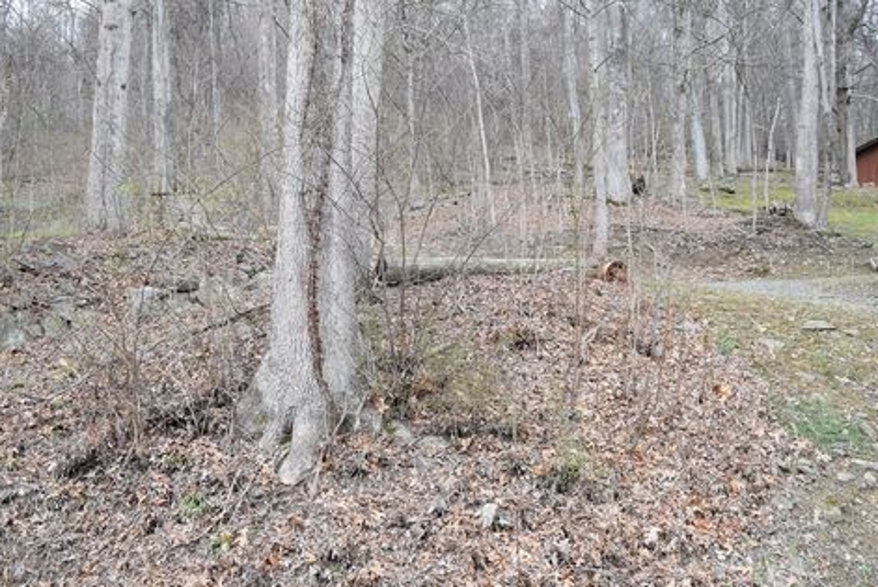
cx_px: 459
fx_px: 854
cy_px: 280
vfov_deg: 37.9
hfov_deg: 54.4
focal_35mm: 35
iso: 400
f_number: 7.1
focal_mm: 22
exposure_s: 1/200
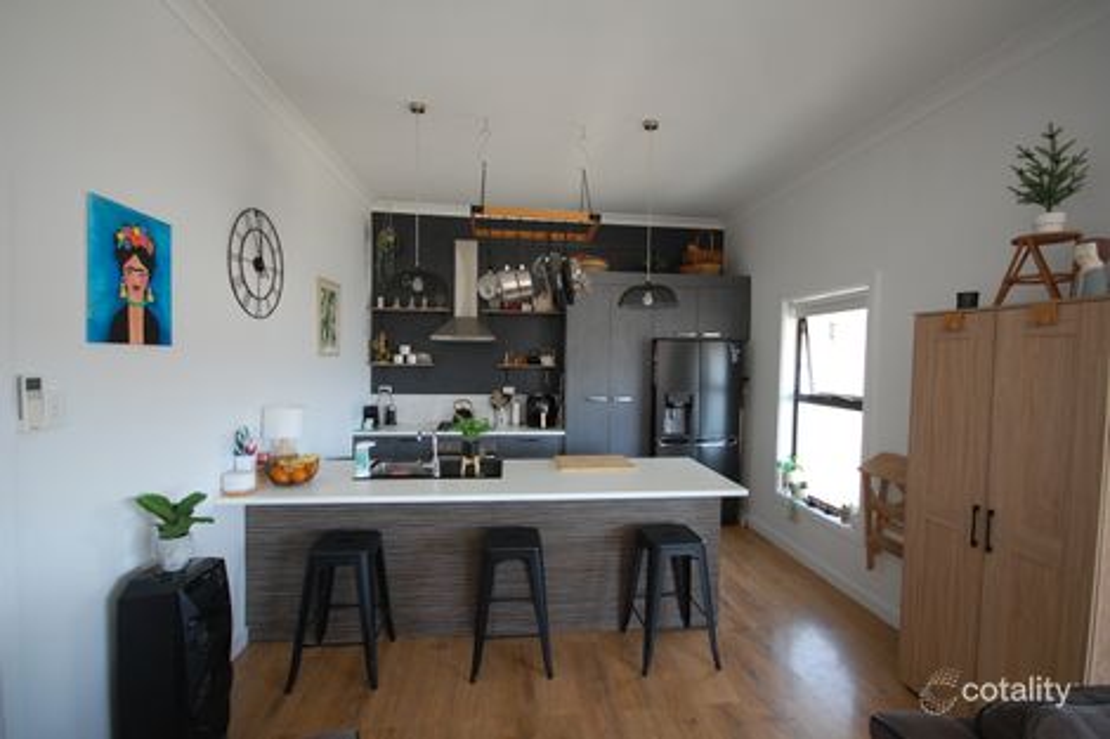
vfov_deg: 77.3
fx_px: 462
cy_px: 370
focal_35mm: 15
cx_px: 555
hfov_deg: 100.4
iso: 400
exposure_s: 1/40
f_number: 4
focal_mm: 10
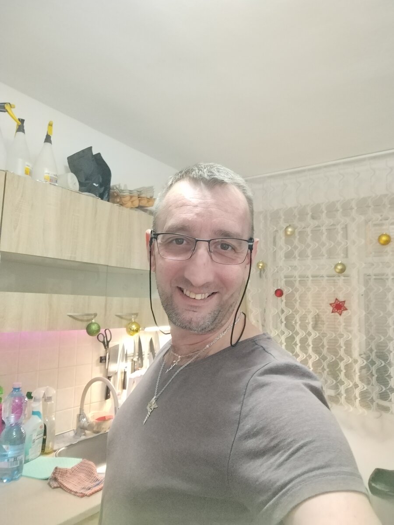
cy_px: 262
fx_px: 364
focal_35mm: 24
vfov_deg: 71.6
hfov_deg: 56.8
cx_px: 197
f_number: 2.45
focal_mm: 3.25
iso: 925
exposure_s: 1/20
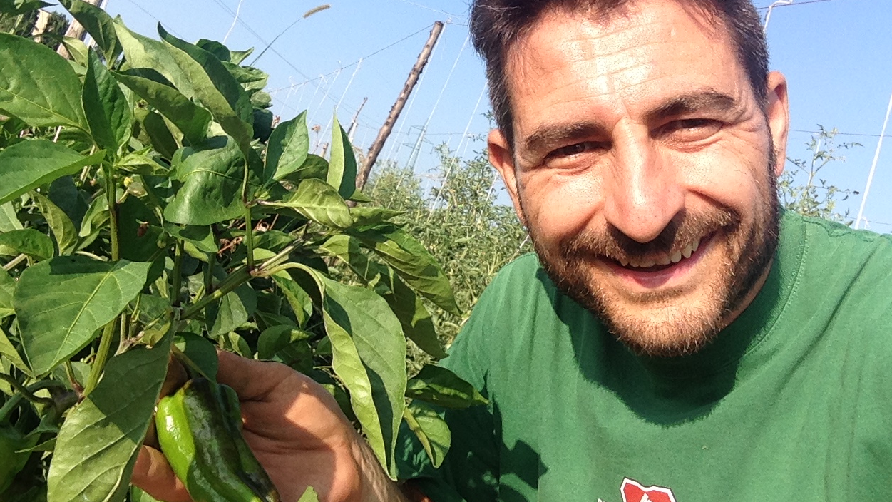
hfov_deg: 51.6
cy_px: 210
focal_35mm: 39
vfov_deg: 30.4
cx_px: 455
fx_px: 923
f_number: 2.4
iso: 32
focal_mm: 2.18
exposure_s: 1/823
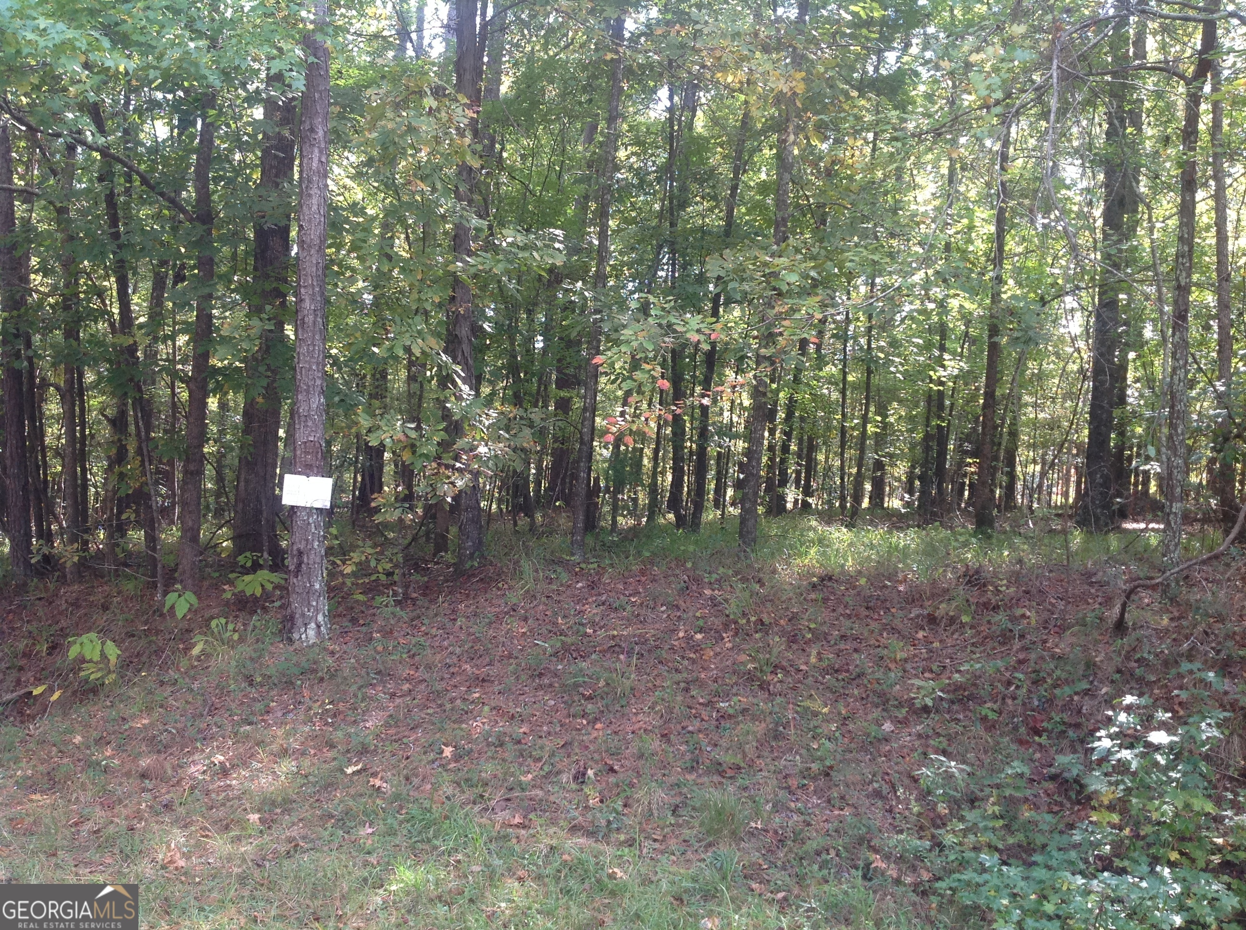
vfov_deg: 40.6
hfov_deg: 52.7
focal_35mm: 35
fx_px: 1258
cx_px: 623
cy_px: 465
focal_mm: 4.28
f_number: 2.4
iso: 100
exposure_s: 1/120
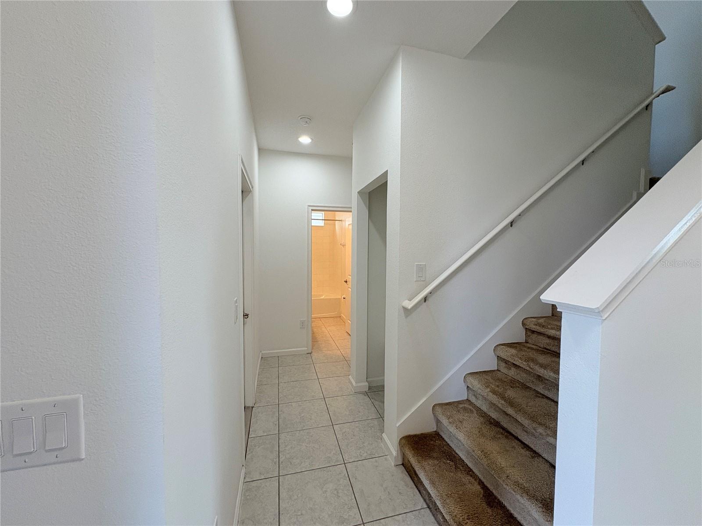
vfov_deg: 85.7
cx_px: 351
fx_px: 284
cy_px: 263
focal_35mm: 14
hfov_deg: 102.1
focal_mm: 2.22
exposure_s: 1/120
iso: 125
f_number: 2.2
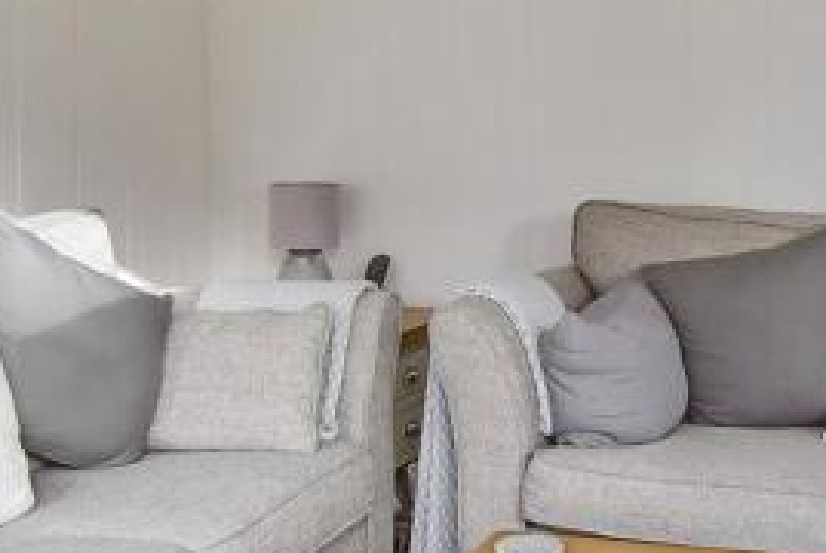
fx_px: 1309
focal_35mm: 57
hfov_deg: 34.7
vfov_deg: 23.3
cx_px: 544
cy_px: 72
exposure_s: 1/250
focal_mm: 10
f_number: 8
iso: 400
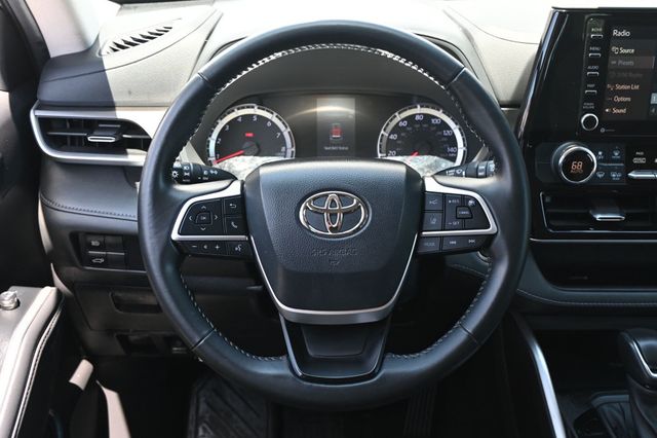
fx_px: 725
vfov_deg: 33.6
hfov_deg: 48.7
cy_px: 219
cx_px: 328
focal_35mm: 40
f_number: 4.5
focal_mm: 26.5
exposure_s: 1/125
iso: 640
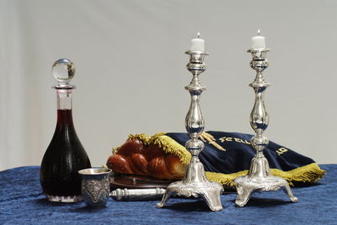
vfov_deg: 11.3
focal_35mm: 121
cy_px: 112
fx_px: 1133
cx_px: 168
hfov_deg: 16.9
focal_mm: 80
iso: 200
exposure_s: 1/160
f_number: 8
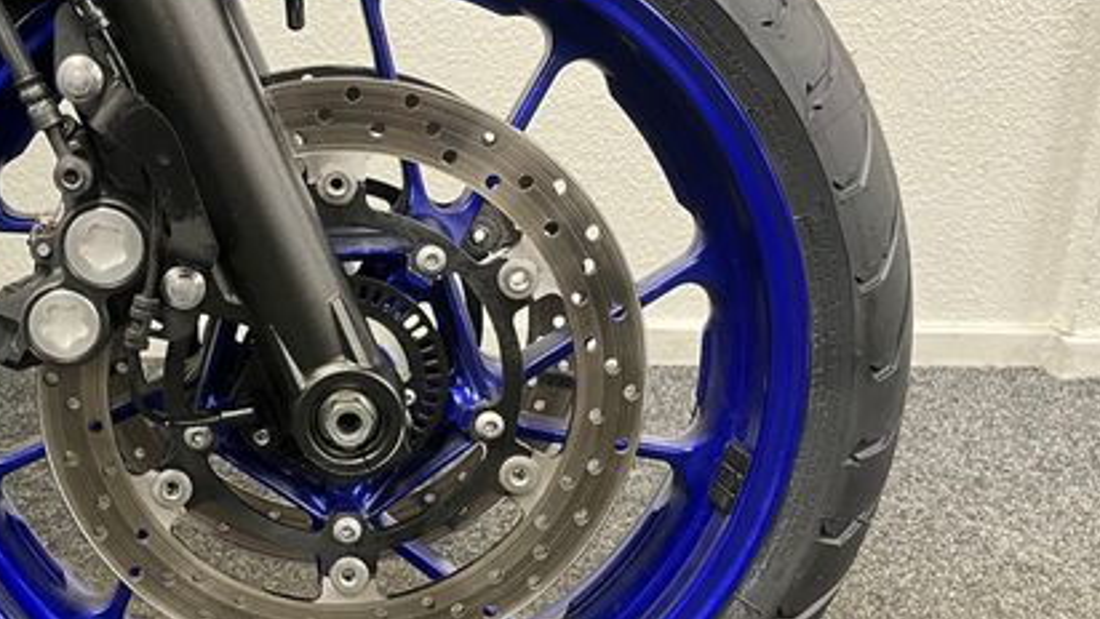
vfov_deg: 27.1
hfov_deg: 45.1
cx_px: 302
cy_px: 259
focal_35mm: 44
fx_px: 1284
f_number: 1.6
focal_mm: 5.1
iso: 320
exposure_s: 1/50
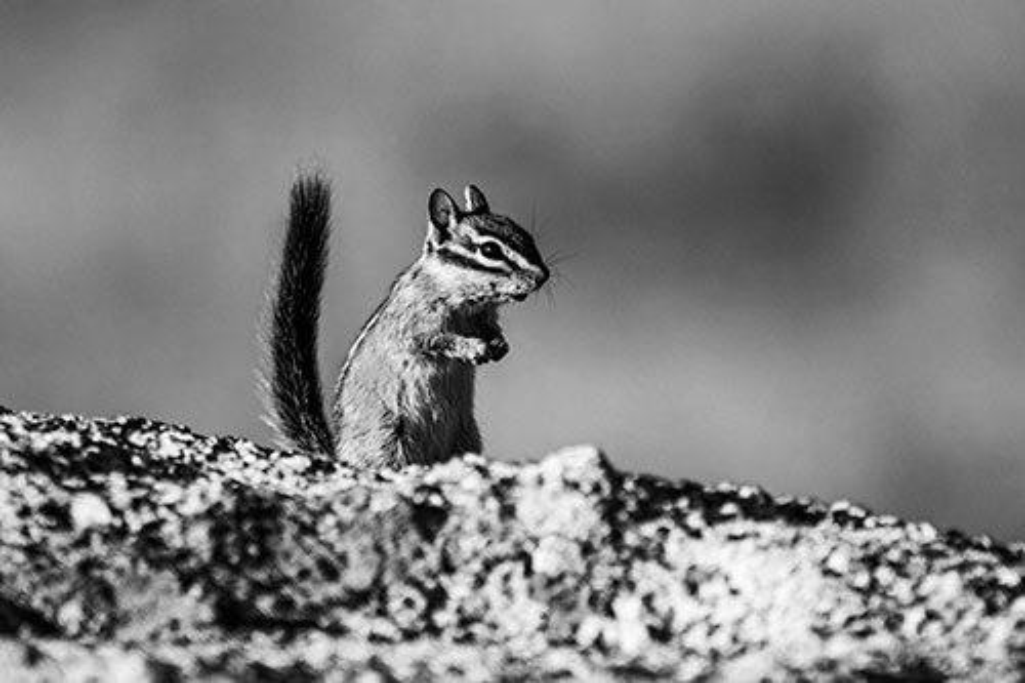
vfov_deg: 1.1
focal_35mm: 1200
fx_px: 34153
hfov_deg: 1.7
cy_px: 342
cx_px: 512
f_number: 13
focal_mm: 1200
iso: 1600
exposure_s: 1/1250
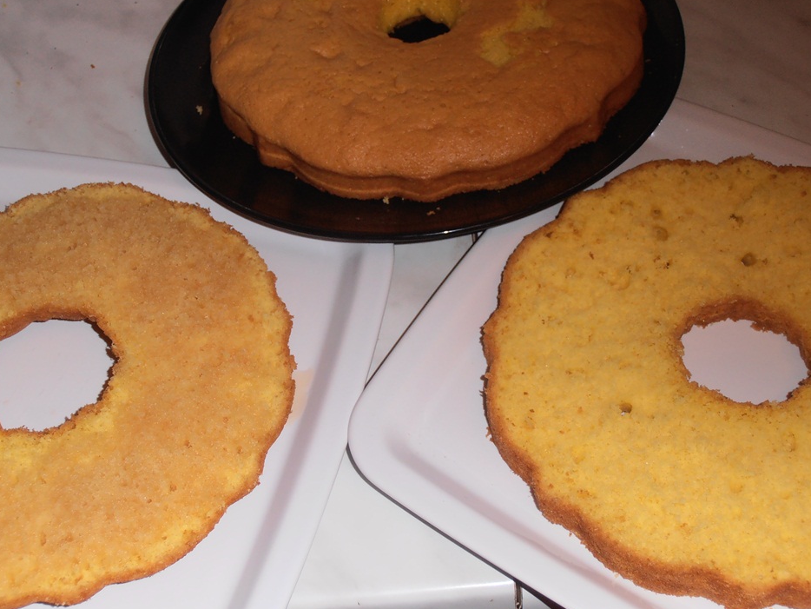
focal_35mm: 61
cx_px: 386
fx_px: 1430
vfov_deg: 24.0
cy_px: 292
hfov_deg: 31.7
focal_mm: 10.04
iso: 100
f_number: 4.5
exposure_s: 1/40
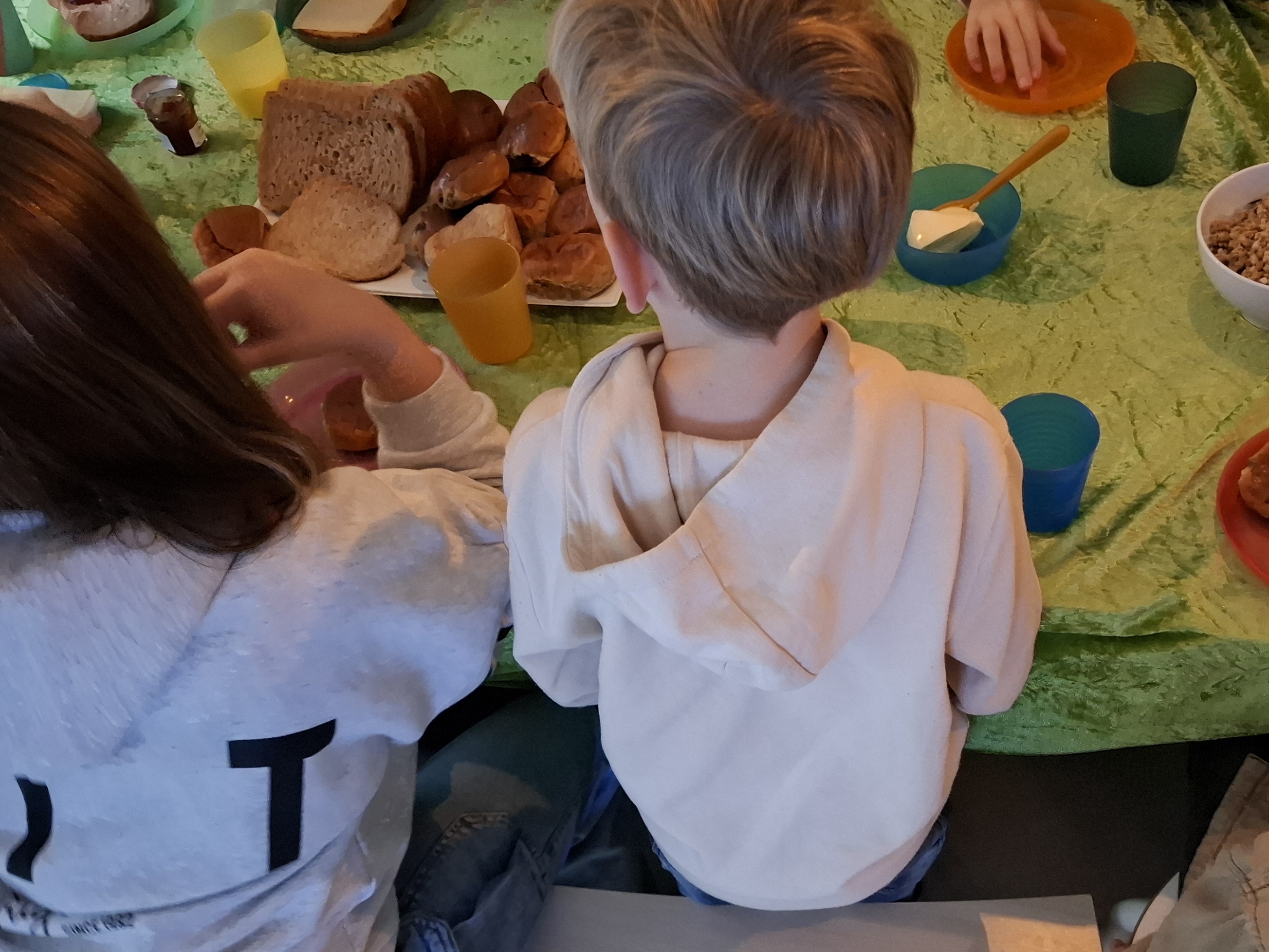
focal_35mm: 36
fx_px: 1320
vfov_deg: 39.4
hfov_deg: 50.6
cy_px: 597
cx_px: 823
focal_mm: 5.54
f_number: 1.8
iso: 800
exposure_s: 1/20
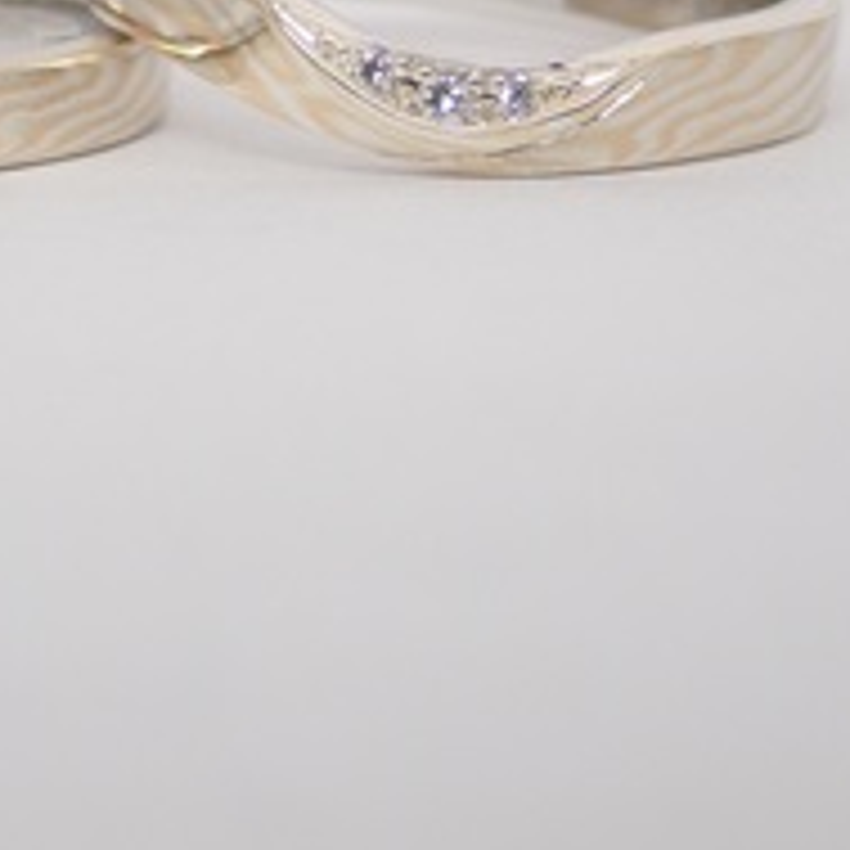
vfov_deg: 10.7
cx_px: 121
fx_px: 4501
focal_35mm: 162
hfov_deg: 10.7
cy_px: 106
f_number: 4.1
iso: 200
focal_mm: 13.65
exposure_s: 1/160
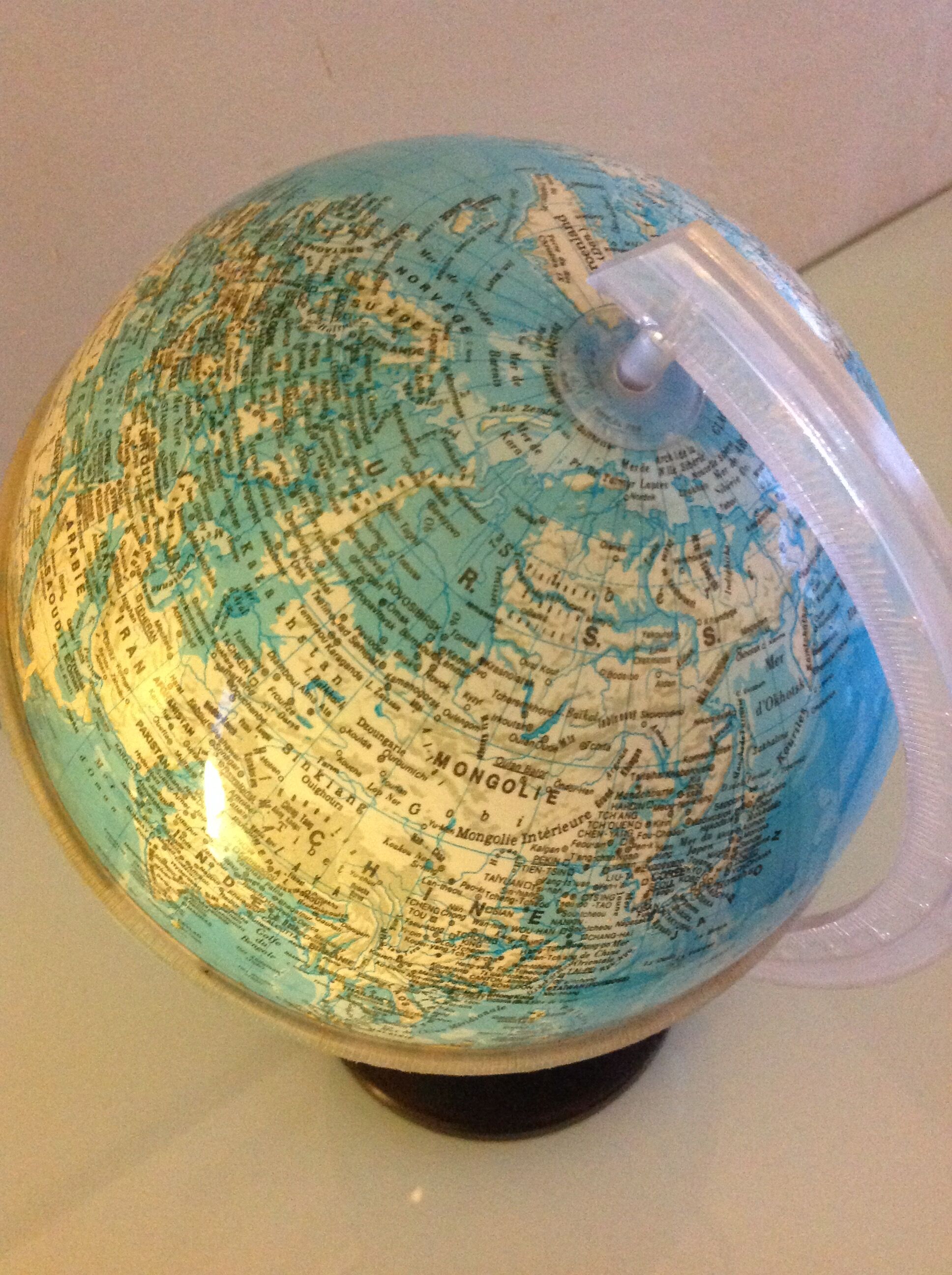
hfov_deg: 40.6
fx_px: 1287
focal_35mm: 35
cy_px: 638
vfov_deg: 52.7
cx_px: 476
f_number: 2.4
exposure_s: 1/17
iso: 640
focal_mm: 4.28
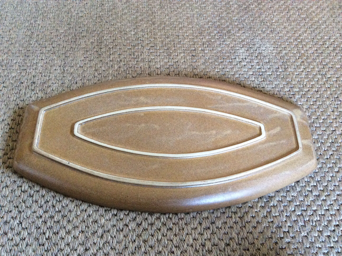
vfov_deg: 44.1
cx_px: 171
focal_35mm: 32
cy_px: 128
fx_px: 316
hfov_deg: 56.9
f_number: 2.4
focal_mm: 3.3
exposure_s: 1/25
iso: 320
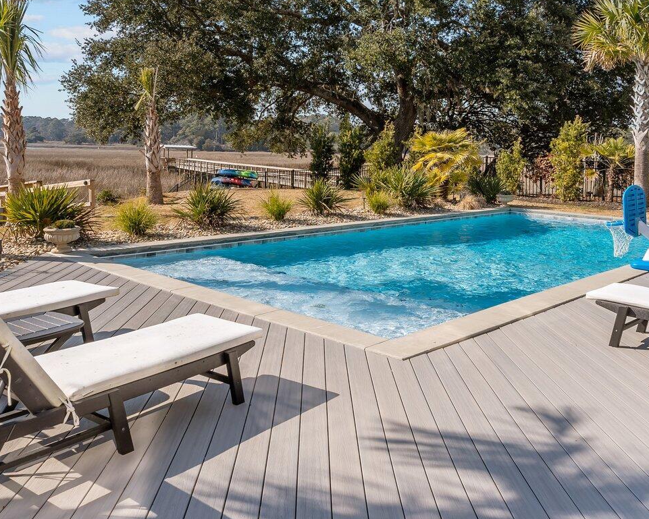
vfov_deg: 42.6
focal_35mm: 34
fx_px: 653
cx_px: 342
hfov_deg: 52.8
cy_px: 160
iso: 125
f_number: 7.1
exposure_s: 1/400
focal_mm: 17
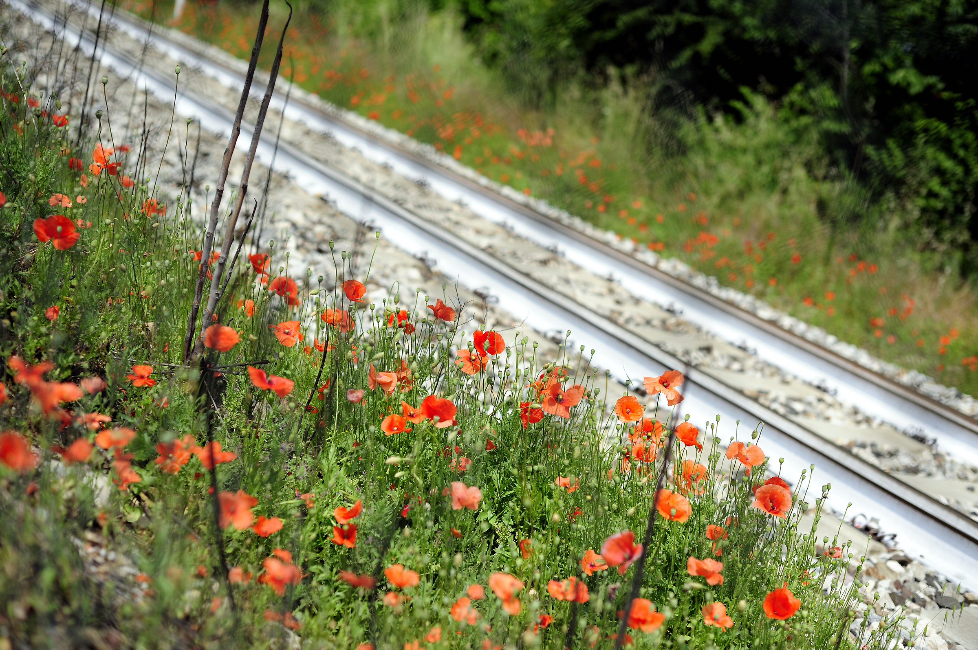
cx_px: 489
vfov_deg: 26.9
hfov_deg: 39.6
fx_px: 1357
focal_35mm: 50
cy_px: 325
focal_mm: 50
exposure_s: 1/4000
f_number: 2.8
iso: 200
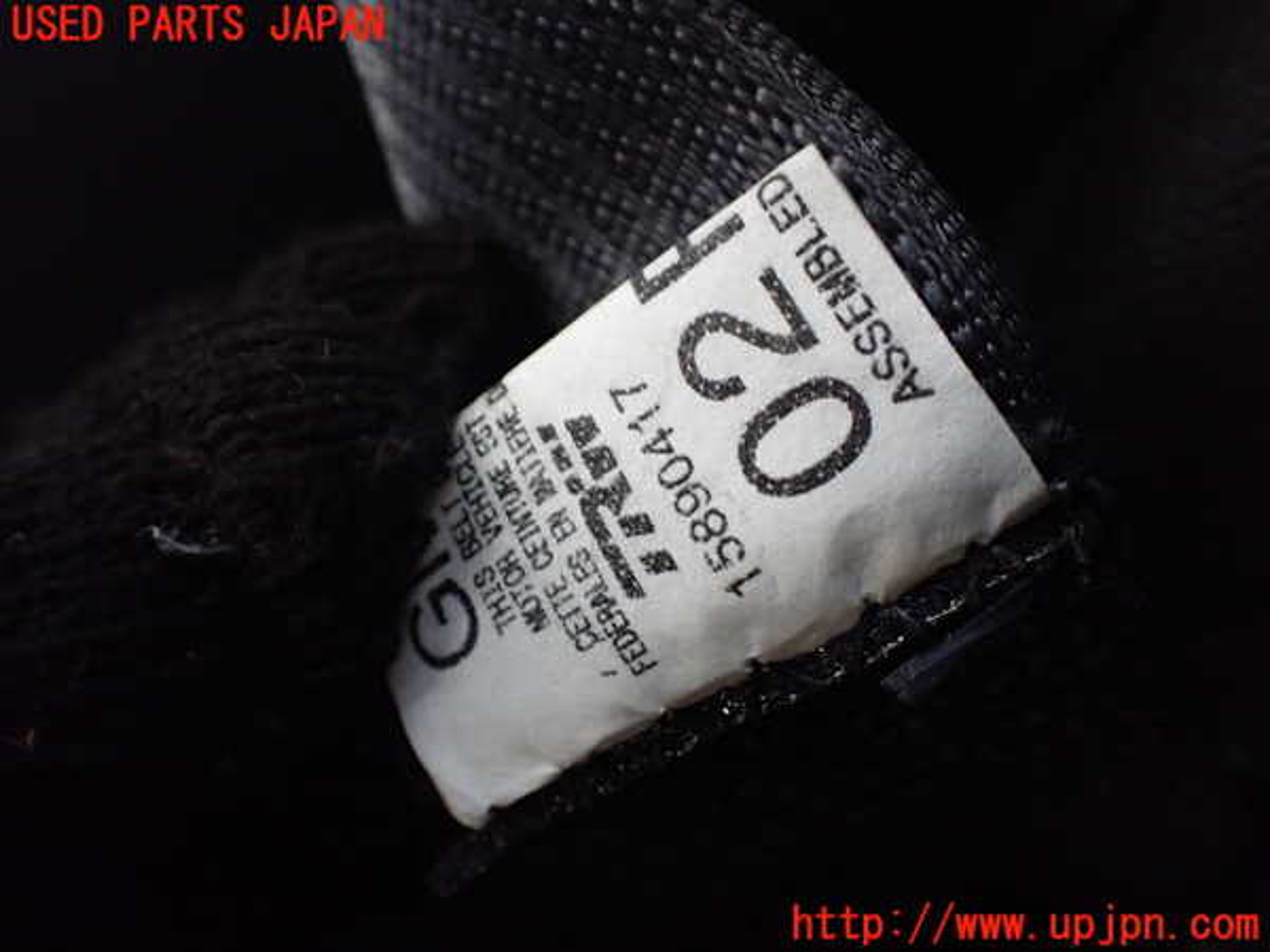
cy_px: 476
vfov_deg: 46.8
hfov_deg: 60.0
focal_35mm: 30
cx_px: 635
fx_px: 1101
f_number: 2.3
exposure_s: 1/40
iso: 800
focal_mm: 5.4
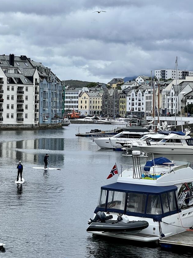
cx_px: 76
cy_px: 125
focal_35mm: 94
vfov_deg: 20.9
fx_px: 699
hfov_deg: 15.7
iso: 32
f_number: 2.8
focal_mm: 9
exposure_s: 1/737
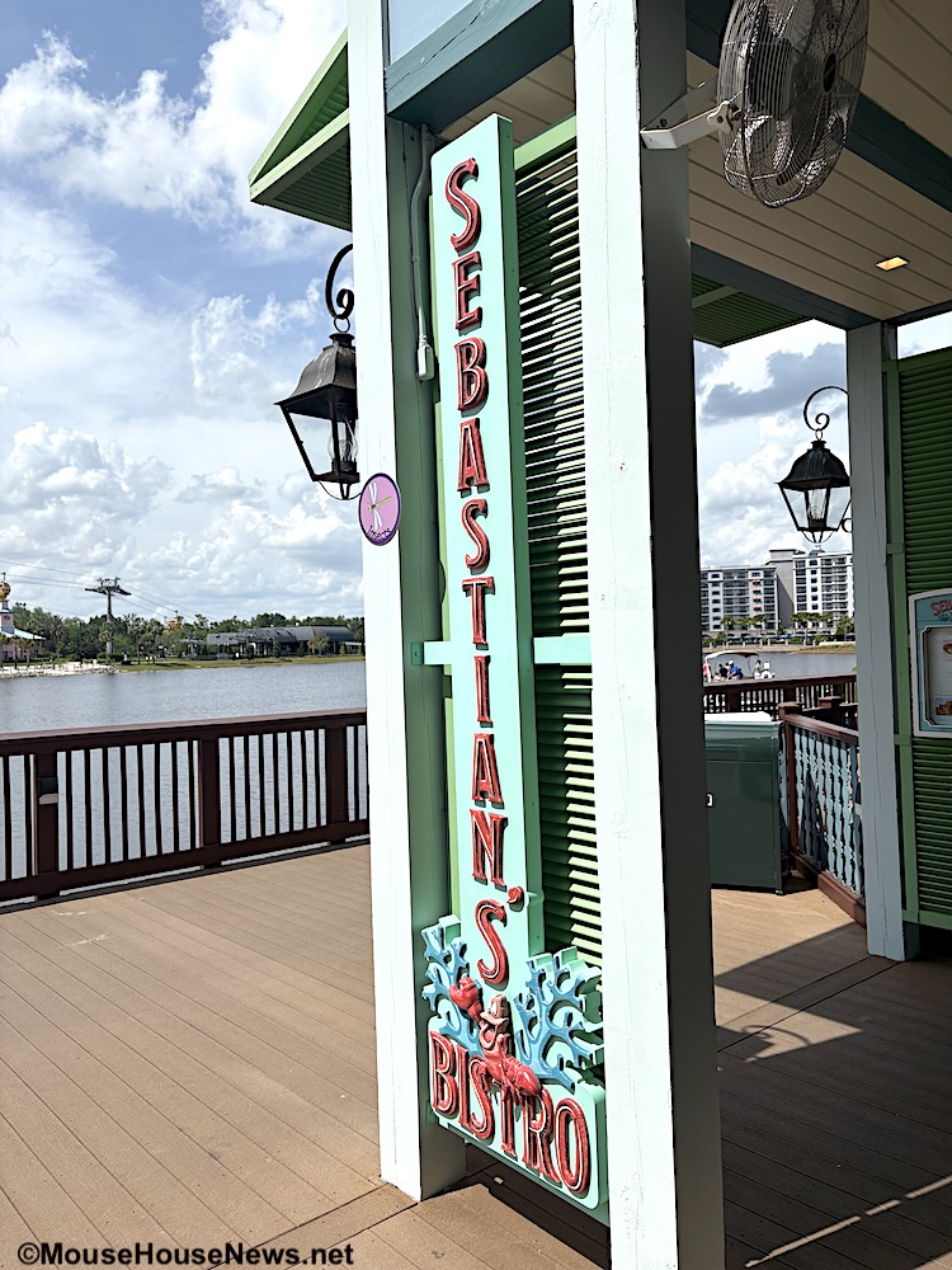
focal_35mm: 26
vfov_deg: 67.3
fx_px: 953
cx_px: 476
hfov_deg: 53.1
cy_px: 635
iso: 50
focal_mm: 5.96
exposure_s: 1/5814
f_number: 1.6
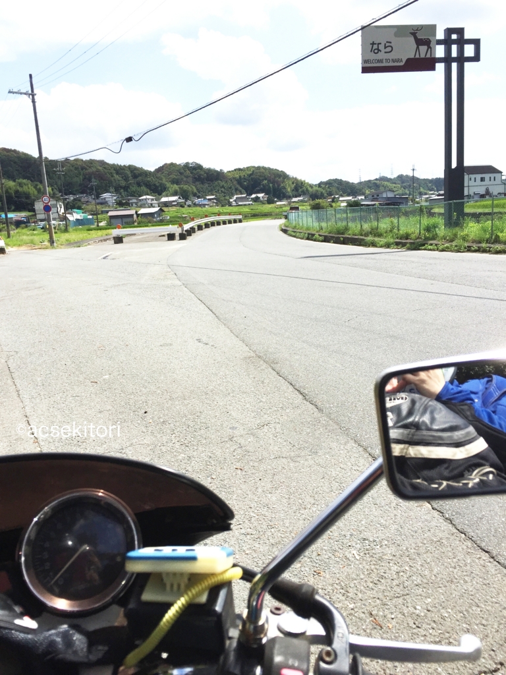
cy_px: 338
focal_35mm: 29
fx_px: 565
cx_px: 253
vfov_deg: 61.7
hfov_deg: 48.2
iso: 32
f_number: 2.2
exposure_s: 1/3968
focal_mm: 4.15
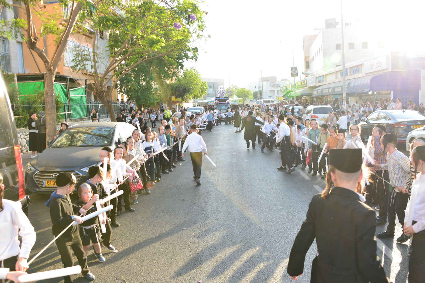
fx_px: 331
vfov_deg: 46.4
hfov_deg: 65.5
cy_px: 142
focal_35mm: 28
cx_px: 212
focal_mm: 28
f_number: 5.6
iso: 500
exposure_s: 1/250
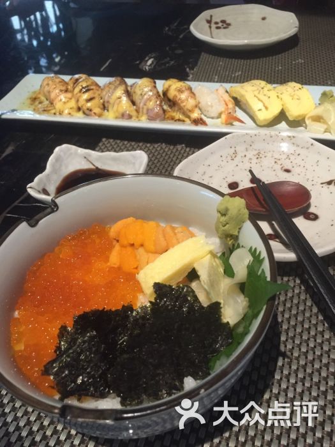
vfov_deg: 61.7
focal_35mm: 29
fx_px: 374
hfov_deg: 48.2
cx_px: 168
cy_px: 224
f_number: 2.2
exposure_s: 1/33
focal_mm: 4.15
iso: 320
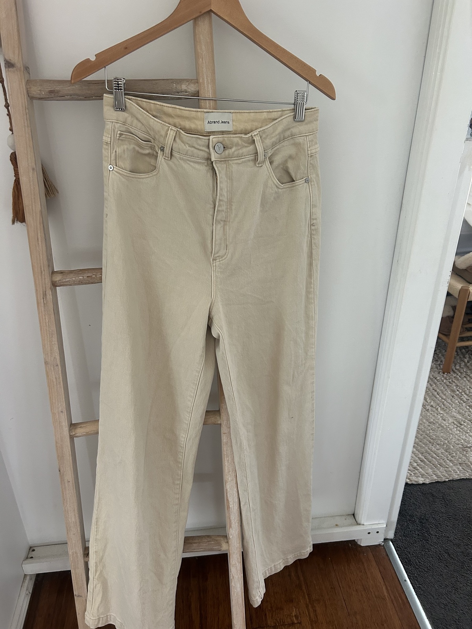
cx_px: 236
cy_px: 314
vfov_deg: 67.3
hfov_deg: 53.1
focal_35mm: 26
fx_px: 473
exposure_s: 1/60
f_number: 1.5
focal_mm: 5.7
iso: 200
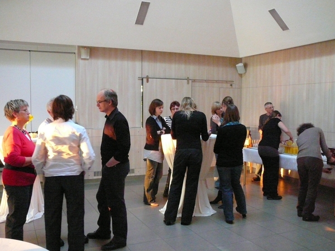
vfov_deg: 40.7
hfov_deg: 52.6
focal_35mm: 35
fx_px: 339
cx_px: 168
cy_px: 126
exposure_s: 1/20
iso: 800
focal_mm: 5.2
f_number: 2.8
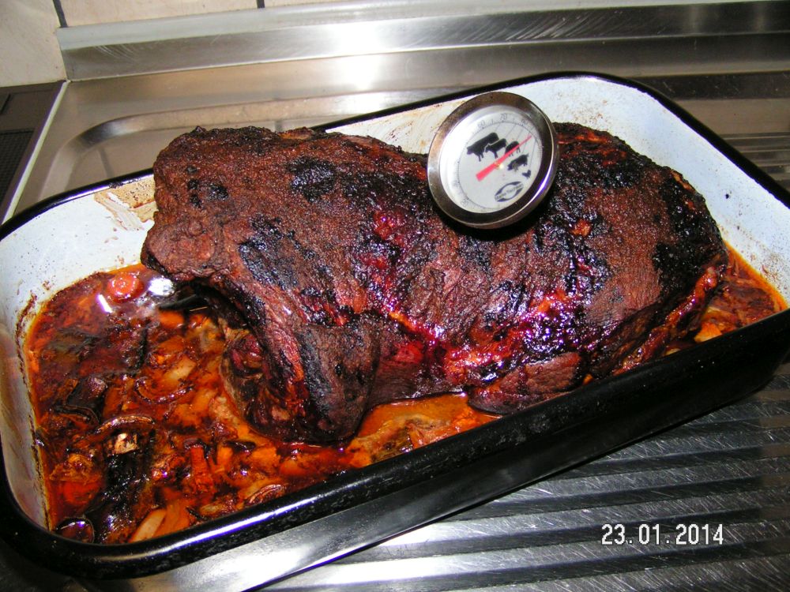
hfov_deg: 49.0
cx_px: 395
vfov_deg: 37.7
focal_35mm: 38
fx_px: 867
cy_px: 296
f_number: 2.8
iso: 200
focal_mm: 5.8
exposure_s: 1/40
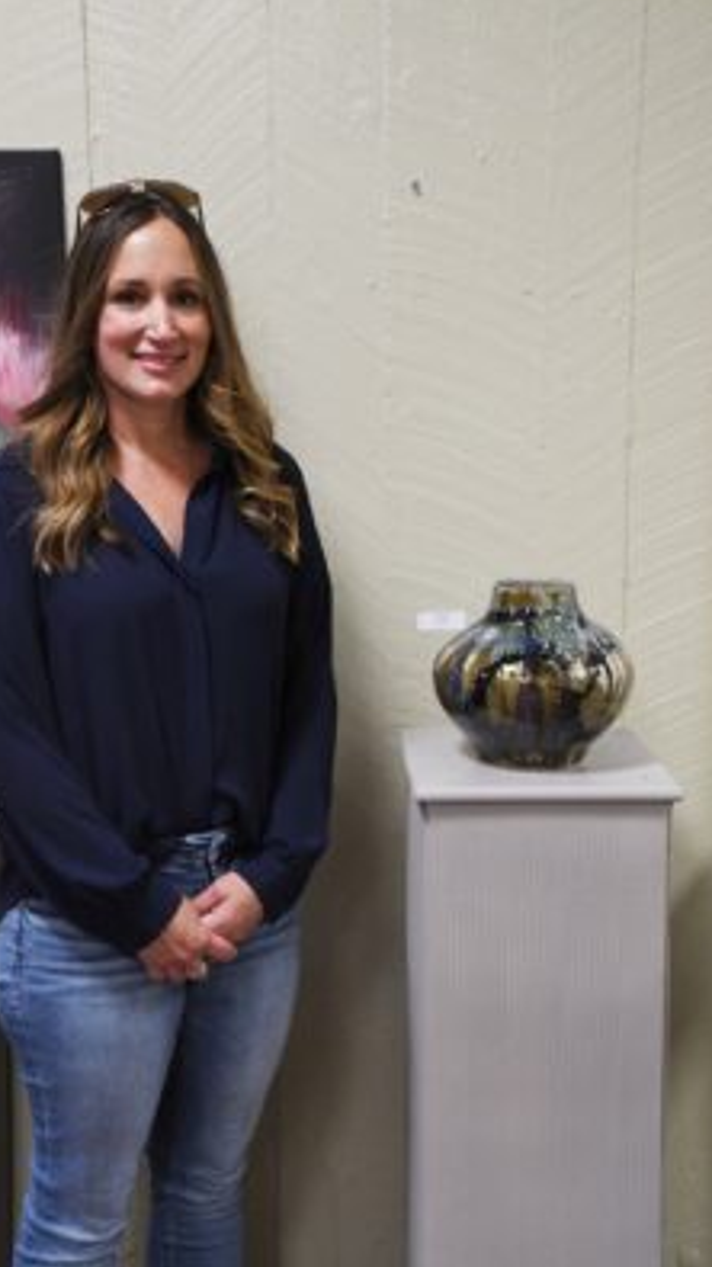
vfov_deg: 40.6
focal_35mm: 51
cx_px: 306
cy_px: 629
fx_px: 1713
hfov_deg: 23.5
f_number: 7.1
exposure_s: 1/100
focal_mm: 32
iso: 2000
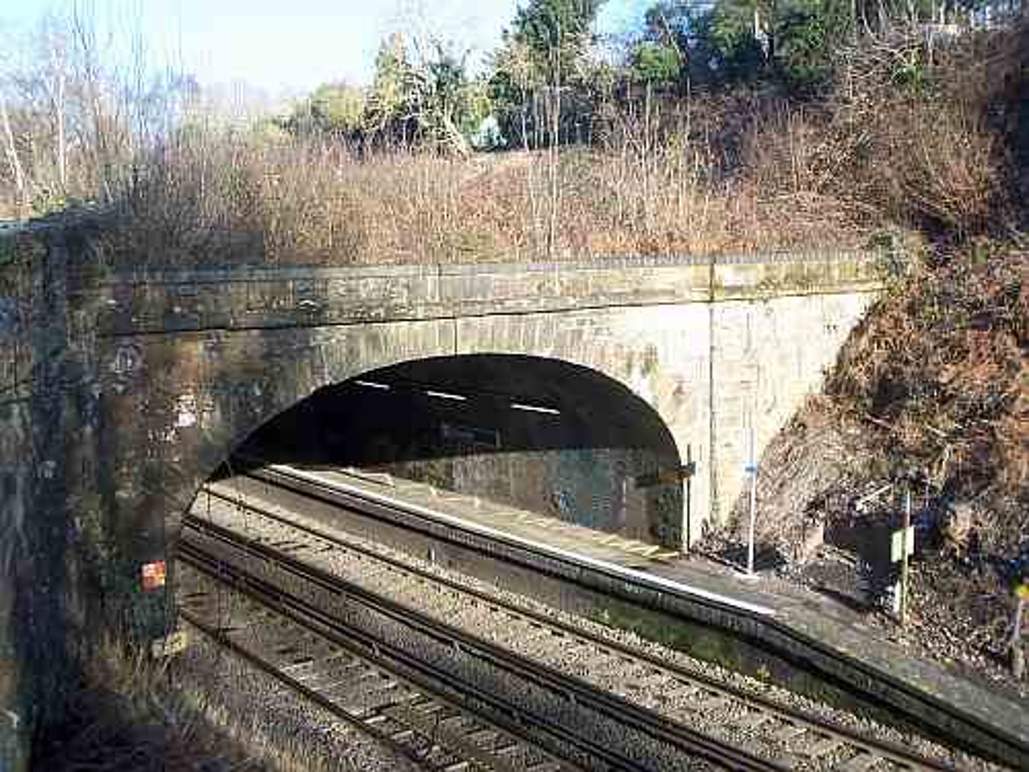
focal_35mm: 39
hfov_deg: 47.9
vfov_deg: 36.8
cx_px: 514
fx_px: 1159
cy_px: 386
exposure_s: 1/160
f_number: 3.9
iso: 64
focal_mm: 6.4
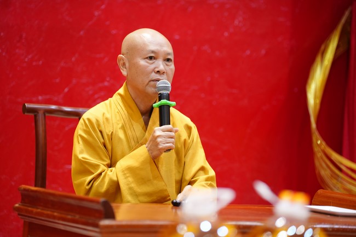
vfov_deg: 11.5
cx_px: 178
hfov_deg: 17.2
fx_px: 1176
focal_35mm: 119
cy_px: 118
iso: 1600
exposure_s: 1/80
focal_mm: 119
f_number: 2.8
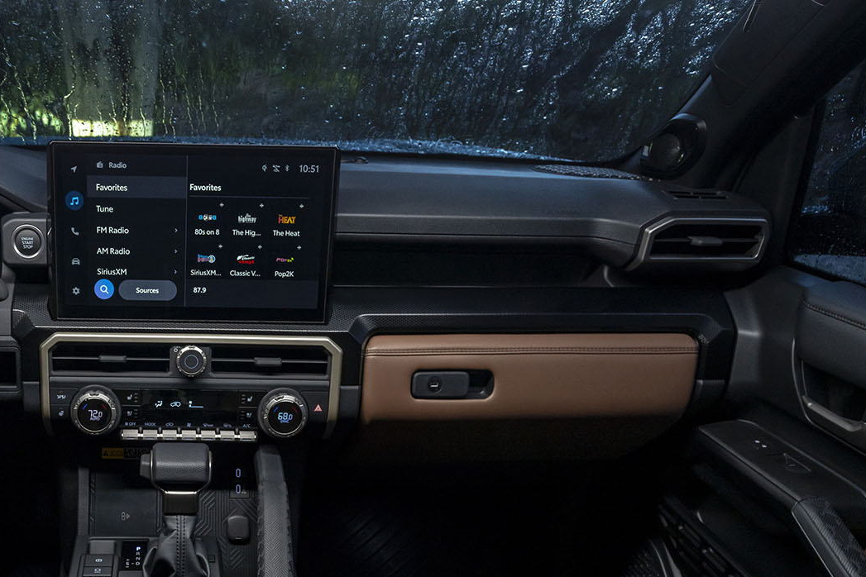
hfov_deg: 53.5
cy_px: 476
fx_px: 794
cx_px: 176
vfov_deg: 38.2
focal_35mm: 33
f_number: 5.6
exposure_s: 1/10
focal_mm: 18
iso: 640
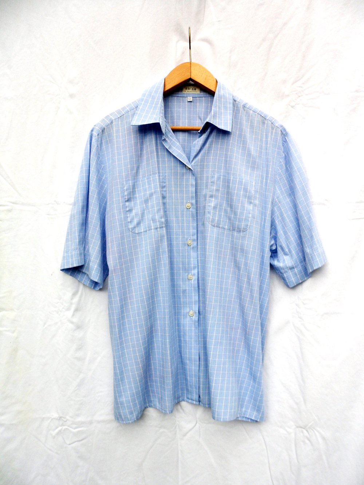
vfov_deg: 67.3
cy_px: 242
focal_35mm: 26
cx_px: 182
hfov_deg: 53.1
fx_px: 364
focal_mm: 4.9
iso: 80
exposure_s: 1/125
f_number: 3.3
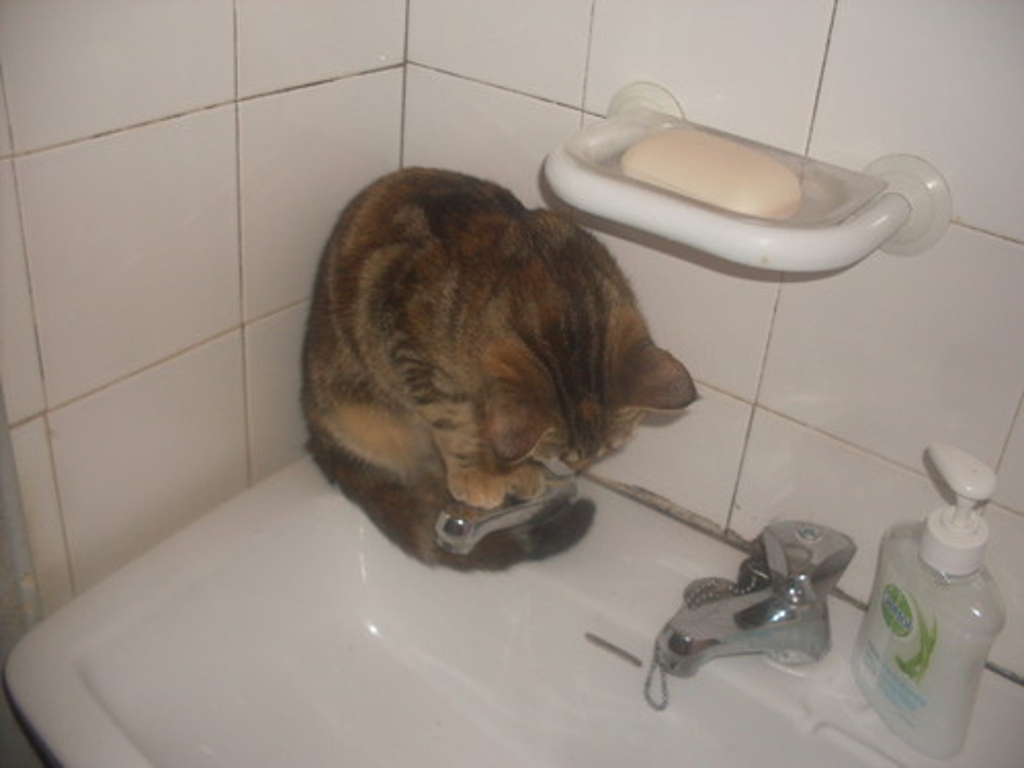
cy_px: 384
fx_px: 1124
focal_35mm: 38
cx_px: 512
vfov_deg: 37.7
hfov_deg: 49.0
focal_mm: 6.3
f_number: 2.8
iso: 100
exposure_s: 1/45
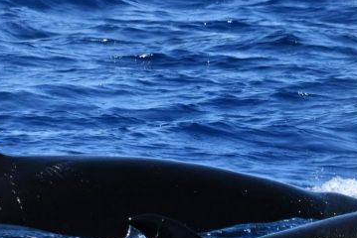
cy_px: 167
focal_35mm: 1113
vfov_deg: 1.2
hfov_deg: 1.9
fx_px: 11046
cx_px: 210
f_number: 6.3
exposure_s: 1/8000
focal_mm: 500
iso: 1600
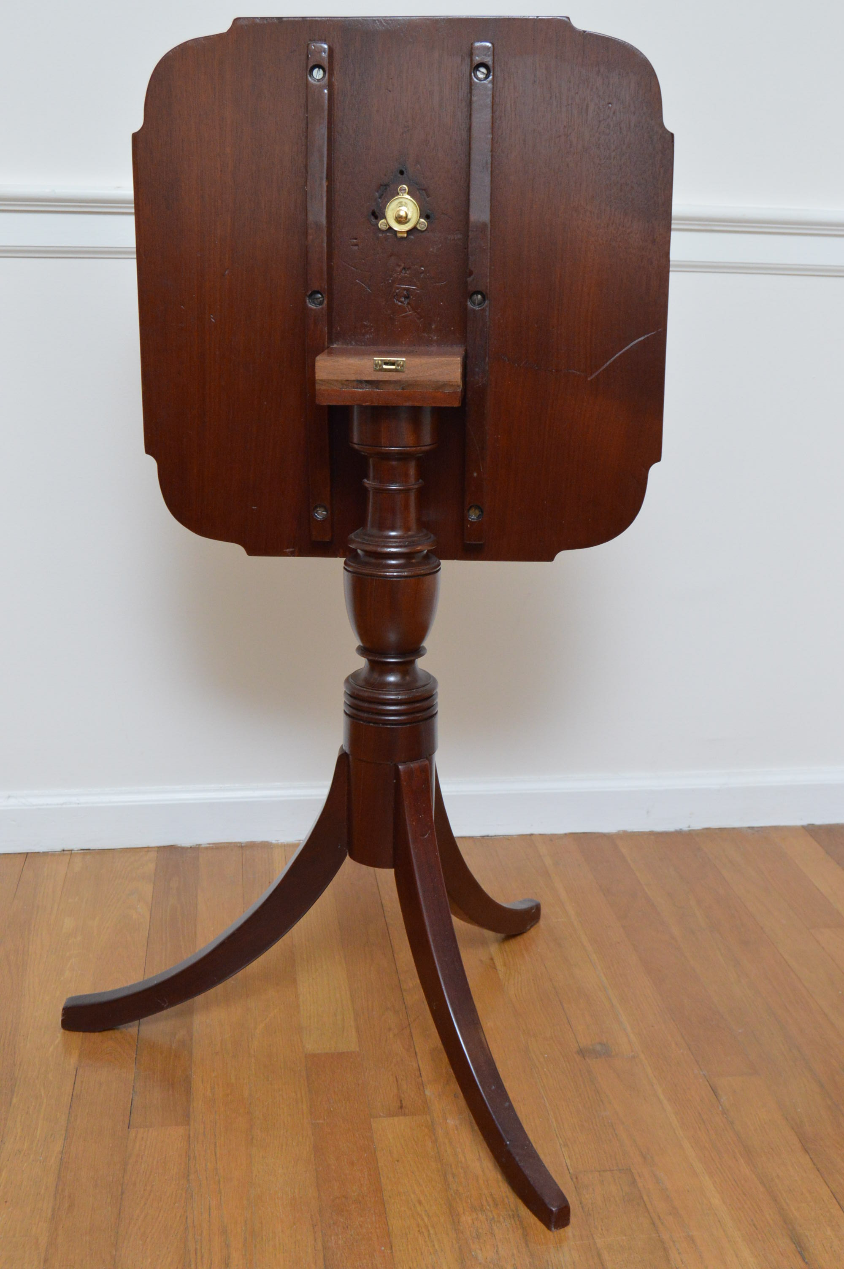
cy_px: 634
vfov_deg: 49.6
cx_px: 422
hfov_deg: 34.1
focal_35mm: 39
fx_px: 1374
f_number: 7.1
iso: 1600
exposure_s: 1/80
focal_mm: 26
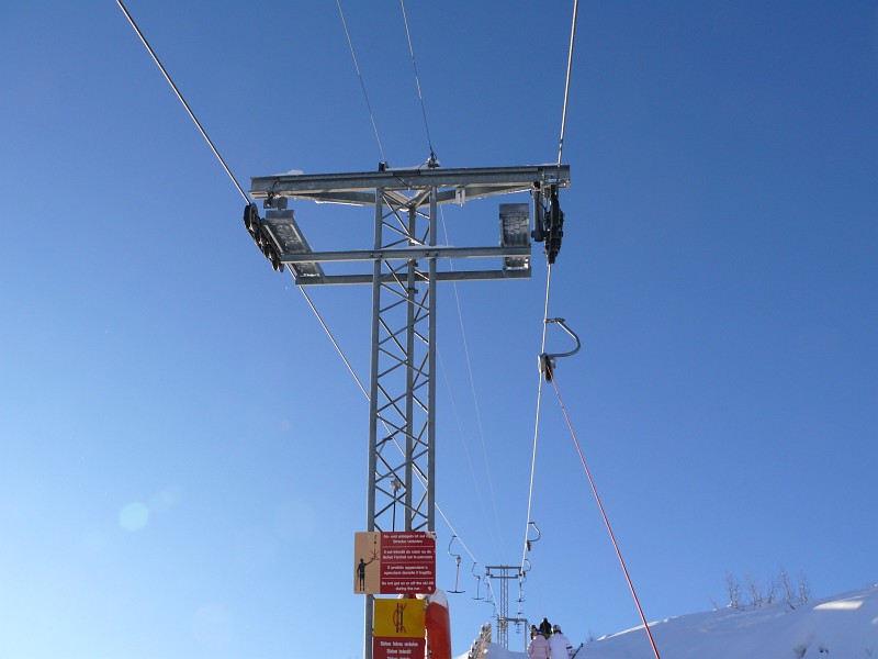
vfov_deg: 40.7
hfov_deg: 52.6
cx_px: 439
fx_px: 888
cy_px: 330
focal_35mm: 35
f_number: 5.6
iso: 100
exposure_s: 1/400
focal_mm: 7.4
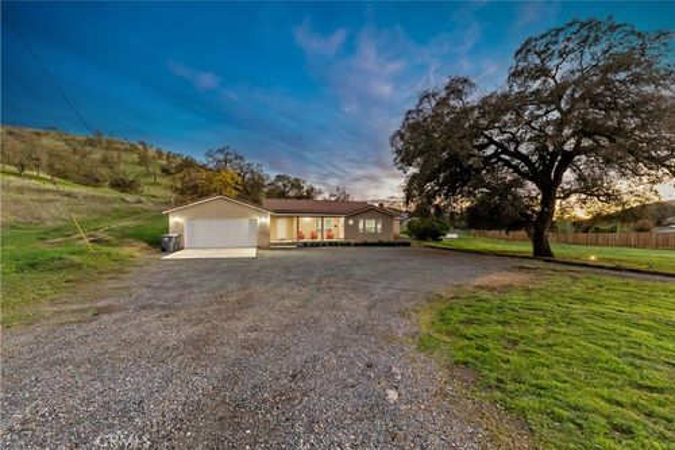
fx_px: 262
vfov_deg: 81.2
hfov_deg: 104.3
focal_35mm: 14
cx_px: 338
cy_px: 225
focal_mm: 14
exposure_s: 1/160
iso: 4000
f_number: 2.8
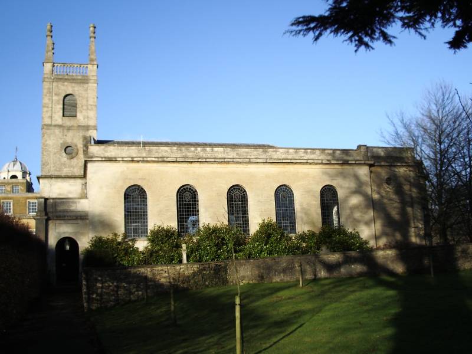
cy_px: 177
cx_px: 236
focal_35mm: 41
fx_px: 559
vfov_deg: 35.1
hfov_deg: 45.8
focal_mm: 6.8
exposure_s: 1/250
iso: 50
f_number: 4.6
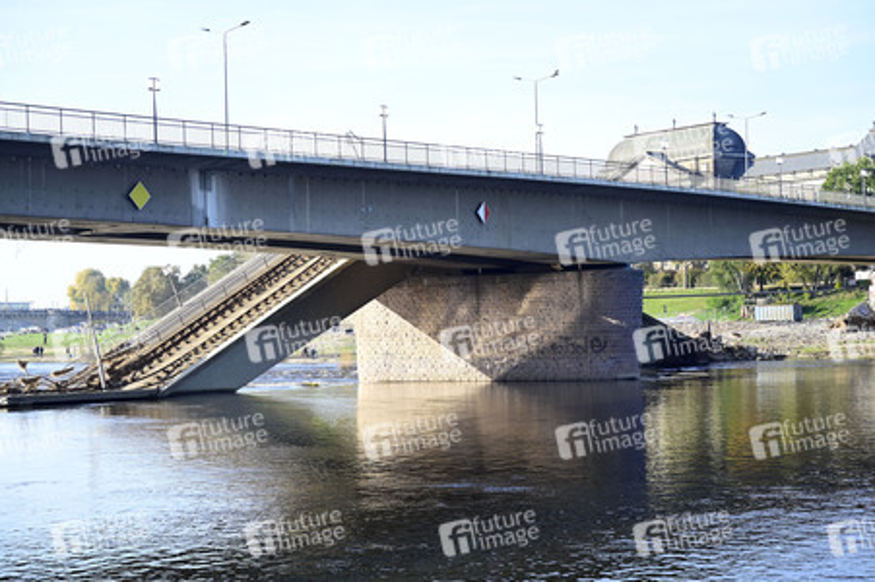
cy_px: 291
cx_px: 438
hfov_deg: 28.9
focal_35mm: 70
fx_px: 1700
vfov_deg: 19.4
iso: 100
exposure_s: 1/320
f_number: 3.5
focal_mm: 70
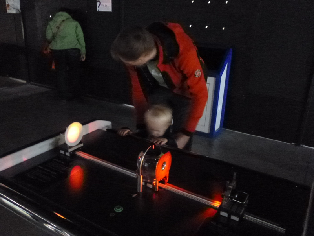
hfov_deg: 61.7
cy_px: 118
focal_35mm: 29
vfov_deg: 48.2
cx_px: 157
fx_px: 263
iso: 1600
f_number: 3.3
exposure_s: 1/4
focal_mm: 5.2
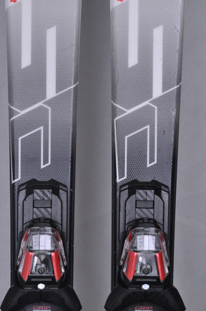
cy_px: 145
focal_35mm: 176
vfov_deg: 11.7
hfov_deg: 7.8
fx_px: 1512
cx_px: 95
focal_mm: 105
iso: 3200
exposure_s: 1/125
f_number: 9.5
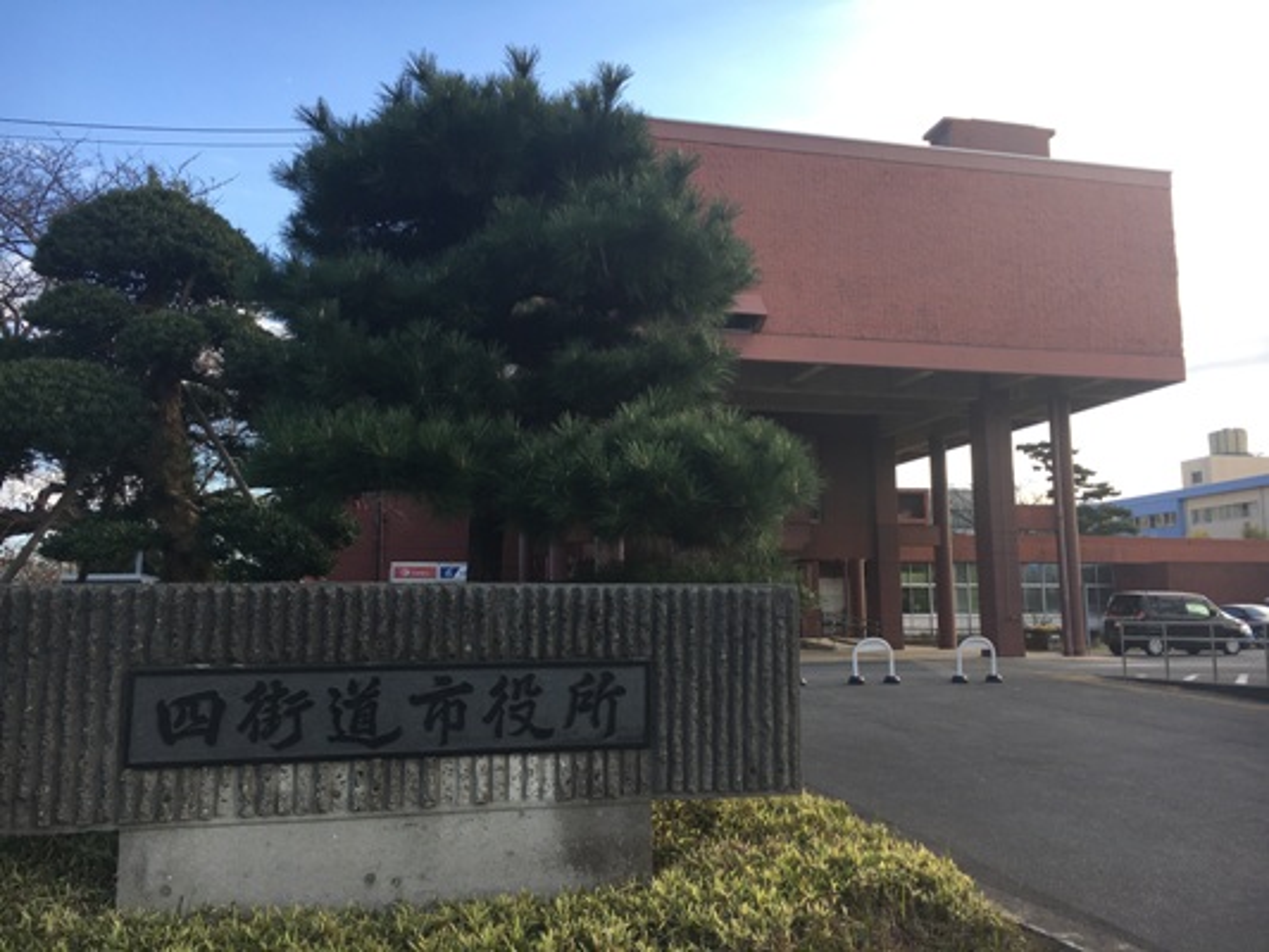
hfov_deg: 61.6
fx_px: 1063
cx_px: 634
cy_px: 476
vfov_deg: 48.2
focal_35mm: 29
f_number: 2.2
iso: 25
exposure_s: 1/463
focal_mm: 4.15
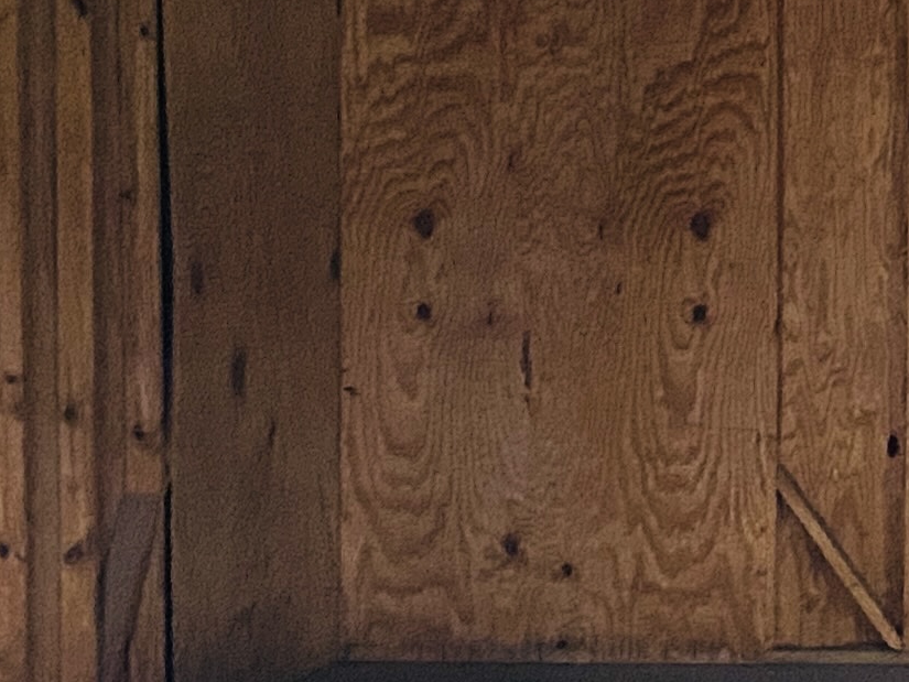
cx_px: 1690
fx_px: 3335
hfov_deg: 13.7
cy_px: 288
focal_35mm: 127
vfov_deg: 11.7
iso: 500
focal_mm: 4.25
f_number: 1.8
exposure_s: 1/40
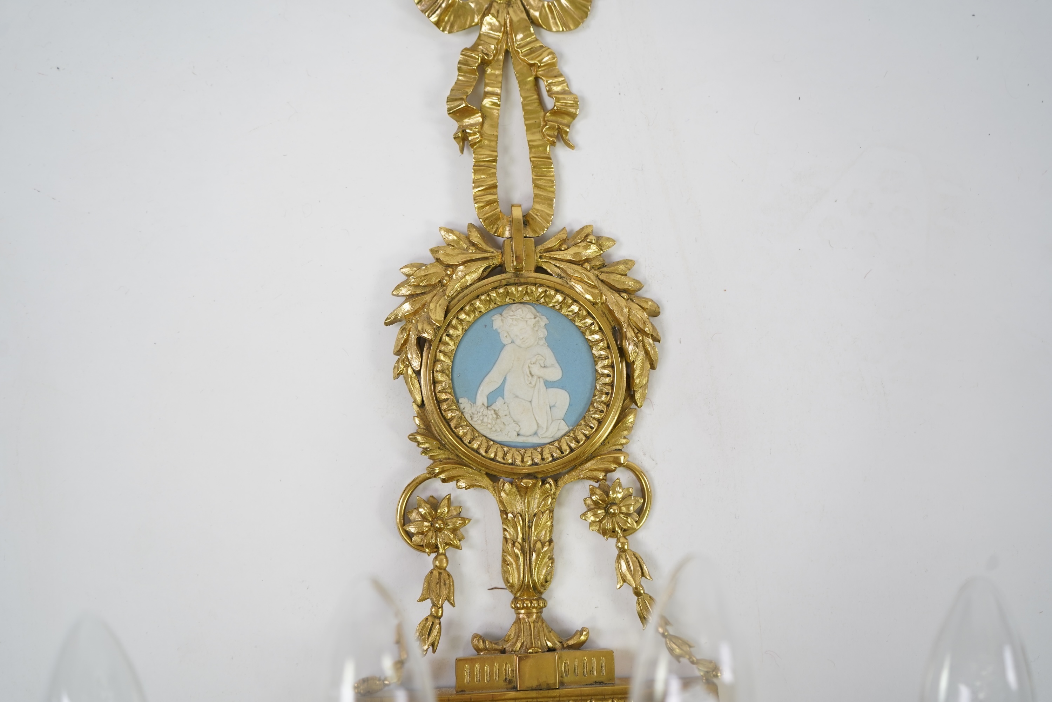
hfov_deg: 49.6
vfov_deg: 34.2
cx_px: 526
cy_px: 351
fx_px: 1140
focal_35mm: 39
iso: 400
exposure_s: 1/60
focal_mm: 39
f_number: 5
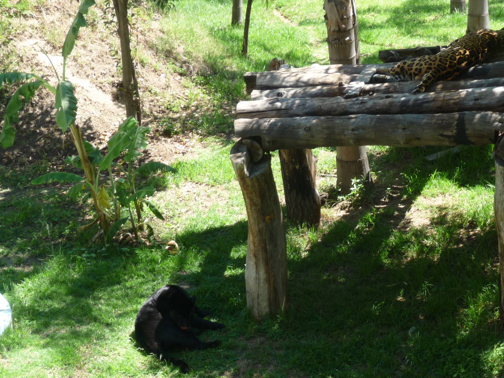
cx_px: 318
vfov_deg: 13.3
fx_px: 1616
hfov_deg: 17.7
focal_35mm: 111
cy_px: 213
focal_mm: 14.2
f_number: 4.7
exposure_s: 1/100
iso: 100
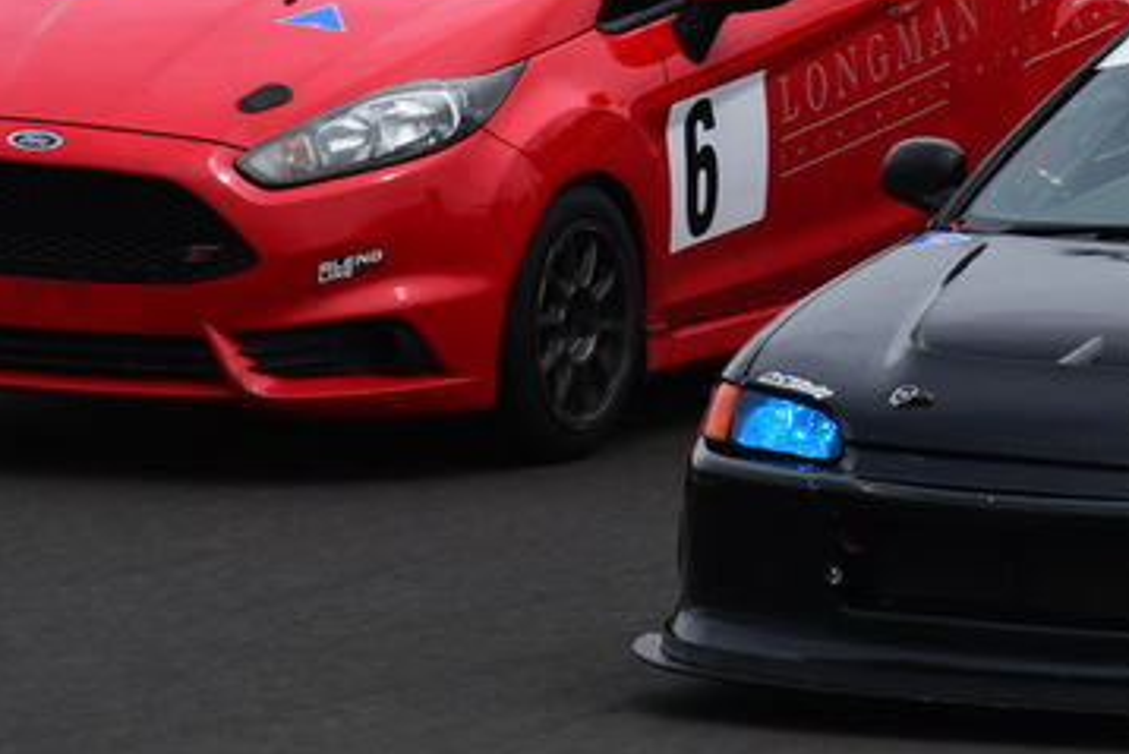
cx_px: 1252
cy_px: 91
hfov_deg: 1.2
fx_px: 52548
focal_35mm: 1675
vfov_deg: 0.8
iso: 400
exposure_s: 1/640
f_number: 11
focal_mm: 500
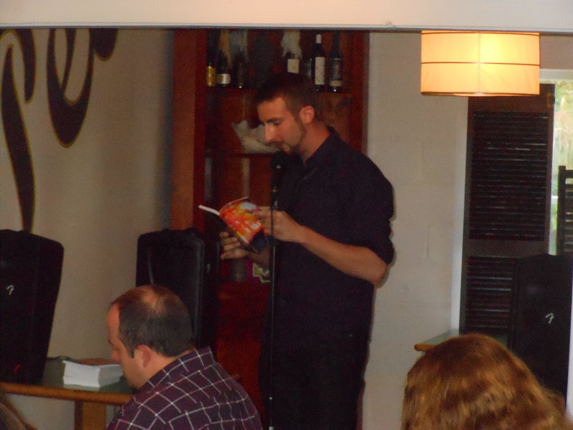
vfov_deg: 12.3
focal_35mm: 120
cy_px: 215
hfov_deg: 16.4
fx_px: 1986
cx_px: 286
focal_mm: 21.5
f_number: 5.4
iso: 1600
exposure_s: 1/60
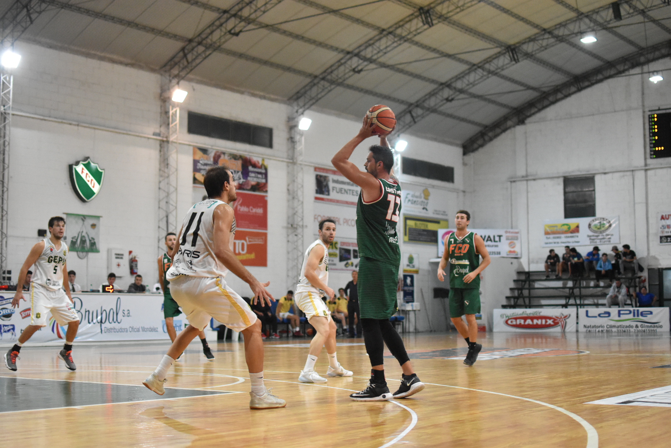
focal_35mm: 52
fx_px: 978
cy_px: 224
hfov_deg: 37.9
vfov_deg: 25.8
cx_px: 336
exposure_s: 1/1000
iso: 4000
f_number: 1.8
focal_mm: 35
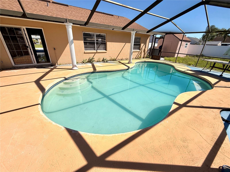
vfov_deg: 85.7
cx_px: 115
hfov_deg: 102.1
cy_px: 86
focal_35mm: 14
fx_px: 93
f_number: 2.2
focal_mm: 2.22
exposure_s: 1/2611
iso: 50
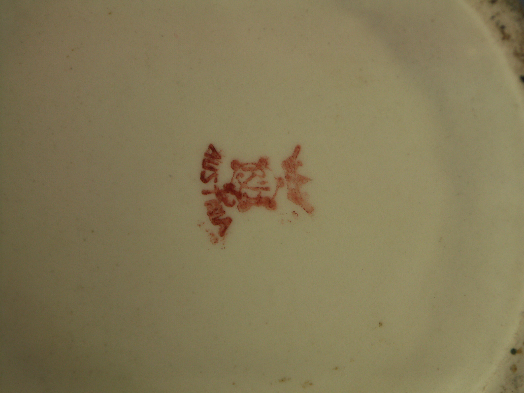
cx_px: 262
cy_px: 196
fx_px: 3028
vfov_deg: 7.4
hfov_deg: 9.9
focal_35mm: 200
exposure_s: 1/125
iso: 100
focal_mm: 50.8
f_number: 3.5
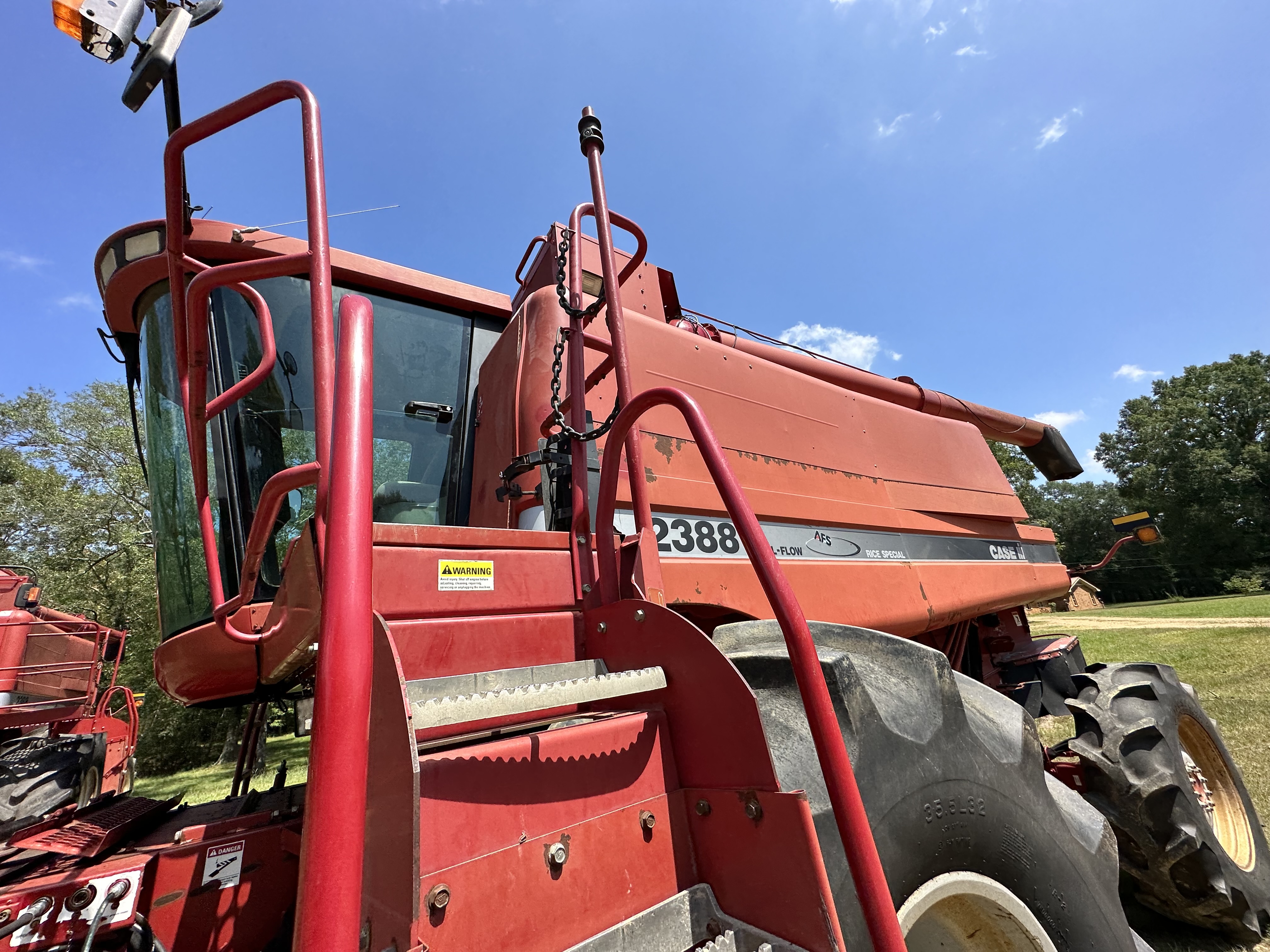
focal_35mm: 14
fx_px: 514
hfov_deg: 102.1
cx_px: 635
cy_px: 476
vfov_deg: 85.7
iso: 40
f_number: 2.2
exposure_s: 1/1159
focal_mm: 2.22
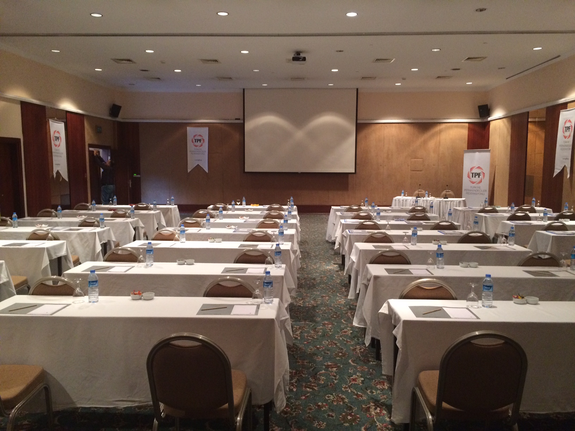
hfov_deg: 61.7
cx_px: 288
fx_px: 482
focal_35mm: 29
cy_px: 216
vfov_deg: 48.2
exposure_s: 1/33
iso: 320
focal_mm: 4.15
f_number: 2.2
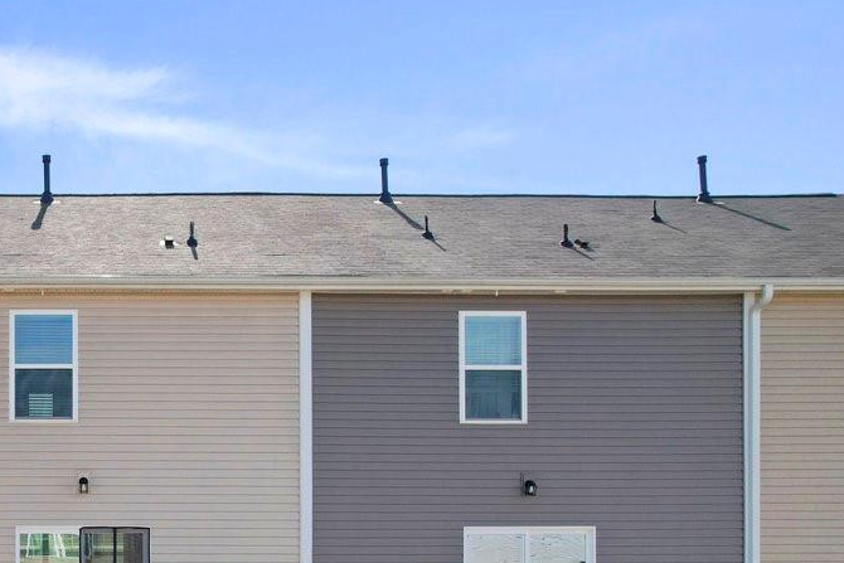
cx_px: 57
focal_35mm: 42
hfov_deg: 41.9
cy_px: 504
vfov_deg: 30.5
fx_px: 985
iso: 100
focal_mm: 8.38
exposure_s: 1/640
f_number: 2.8
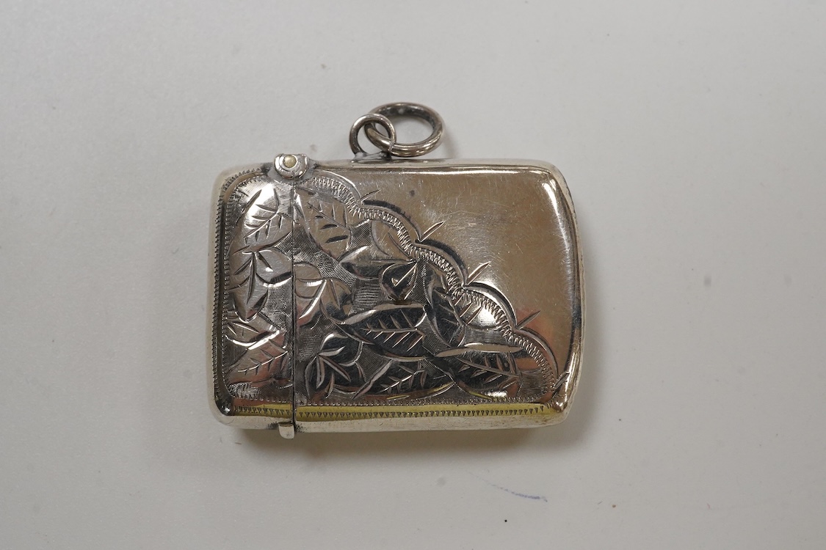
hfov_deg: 43.6
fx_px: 1032
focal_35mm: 45
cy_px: 275
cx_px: 413
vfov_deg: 29.9
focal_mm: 30
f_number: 20
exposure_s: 1/100
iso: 2500
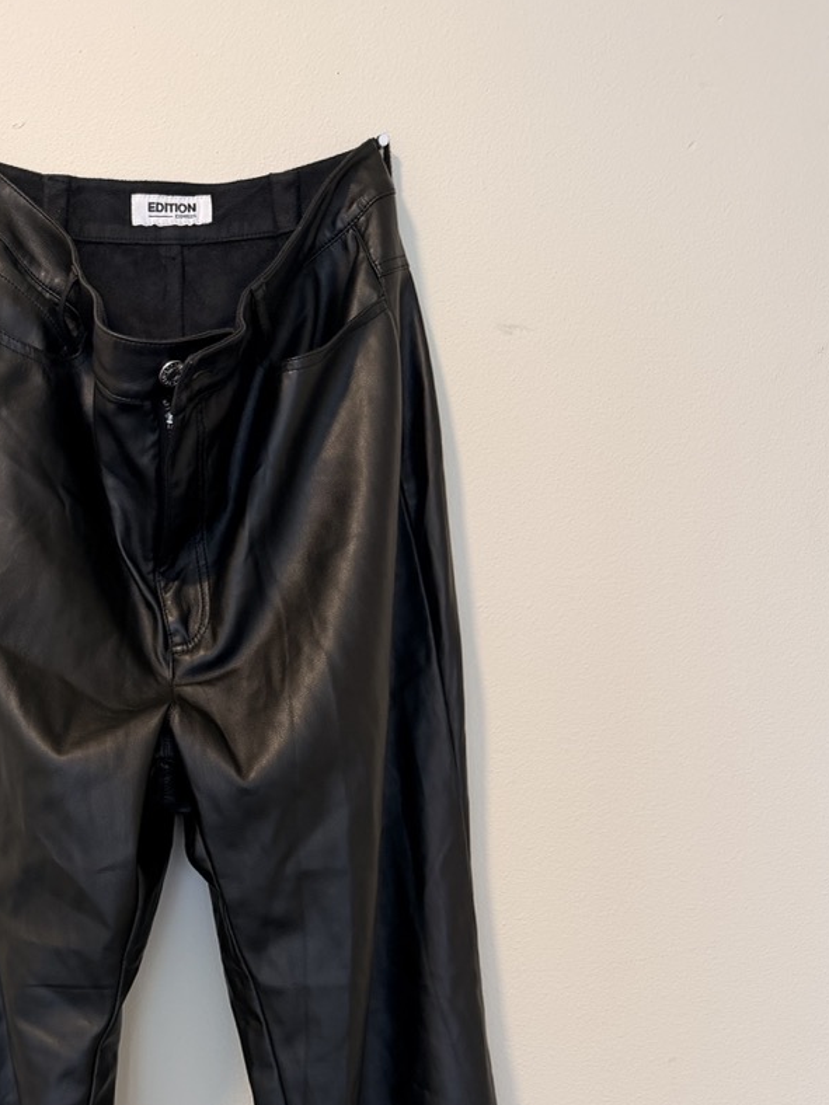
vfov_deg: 45.8
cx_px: 175
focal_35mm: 39
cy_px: 857
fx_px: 1245
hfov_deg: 35.7
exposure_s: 1/120
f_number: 1.78
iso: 200
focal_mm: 6.76
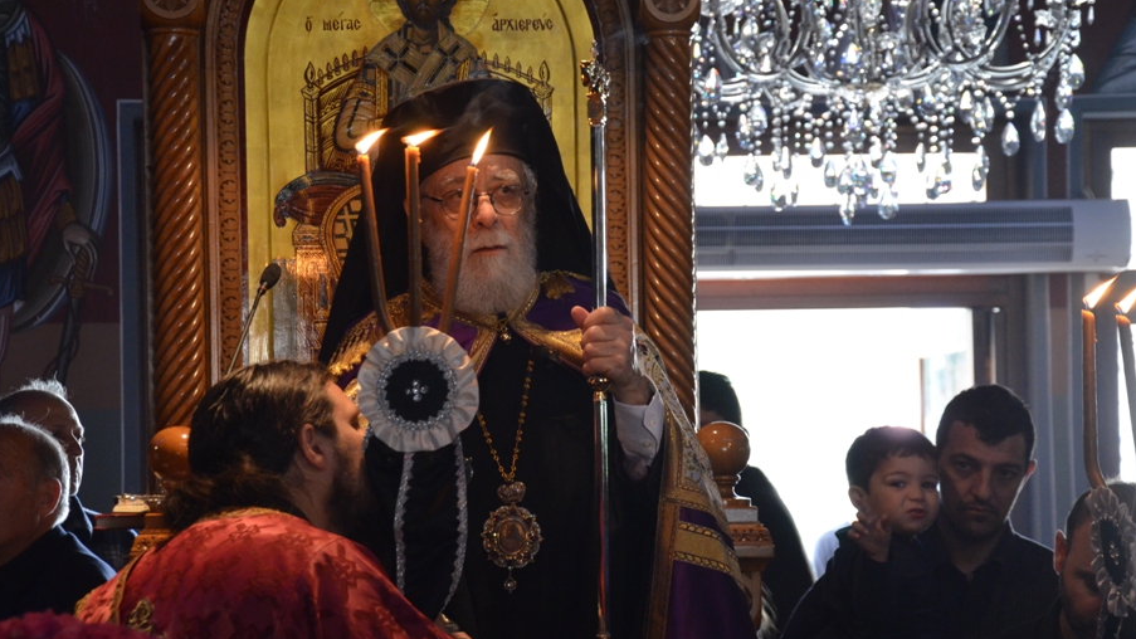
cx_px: 559
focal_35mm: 110
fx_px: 3314
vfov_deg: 11.0
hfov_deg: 19.5
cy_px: 377
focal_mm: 66
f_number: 5.3
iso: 2000
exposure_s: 1/50
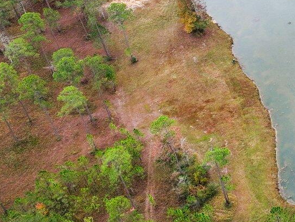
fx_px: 776
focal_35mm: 91
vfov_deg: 15.8
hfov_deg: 17.9
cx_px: 506
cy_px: -26
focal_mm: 12.29
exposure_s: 1/240
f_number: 2.8
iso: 100
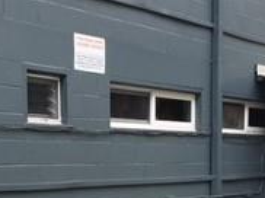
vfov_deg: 13.9
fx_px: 780
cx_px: 84
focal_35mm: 102
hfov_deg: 19.2
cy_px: 253
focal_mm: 4.15
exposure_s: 1/403
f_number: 2.2
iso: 25
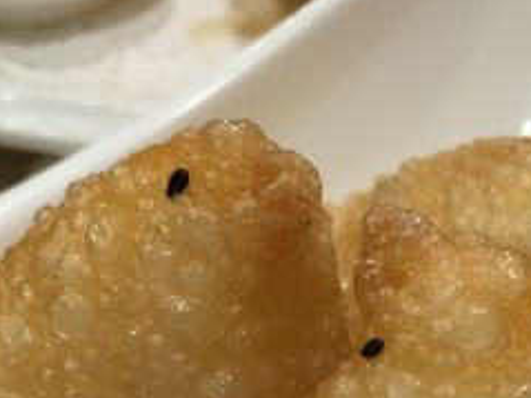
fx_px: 1303
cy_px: 488
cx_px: 344
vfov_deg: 16.6
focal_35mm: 85
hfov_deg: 23.0
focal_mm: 4.15
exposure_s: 1/33
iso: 50
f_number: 2.2
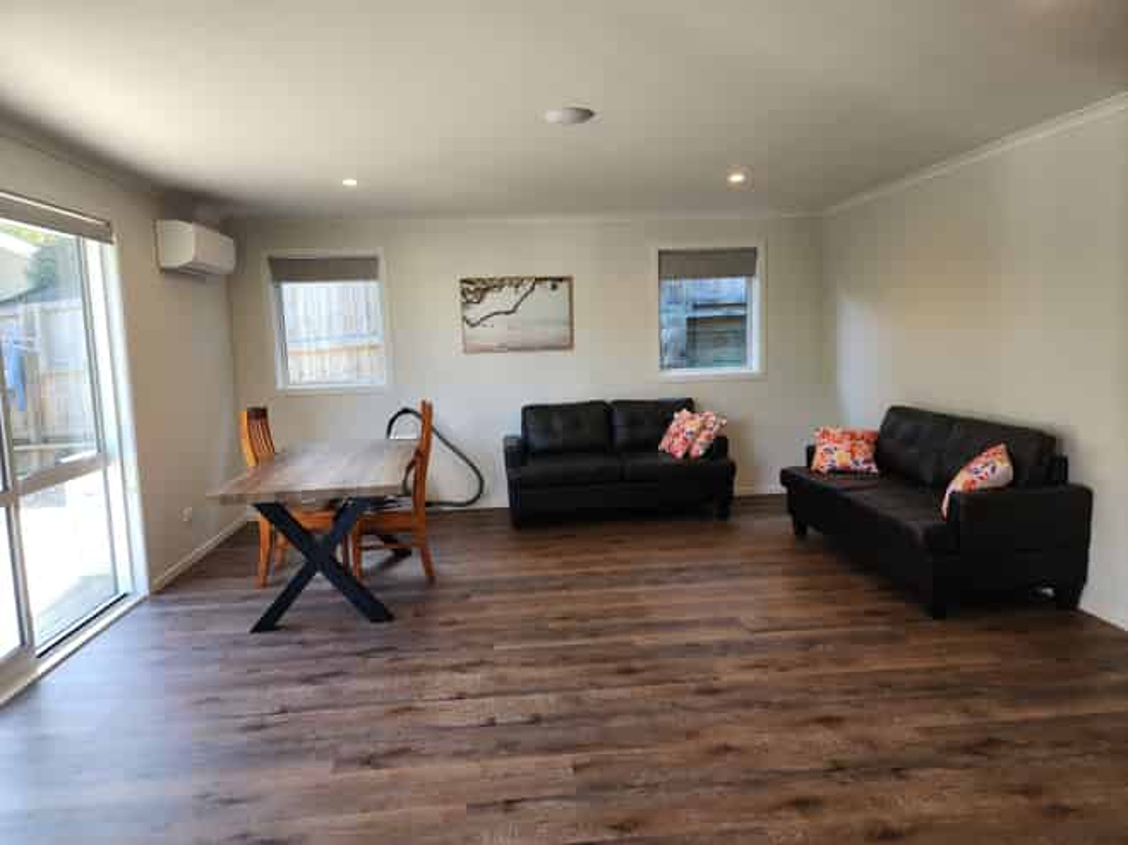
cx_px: 564
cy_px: 422
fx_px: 749
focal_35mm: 23
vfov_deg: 58.8
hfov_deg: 73.9
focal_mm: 6.4
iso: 40
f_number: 1.8
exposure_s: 1/100
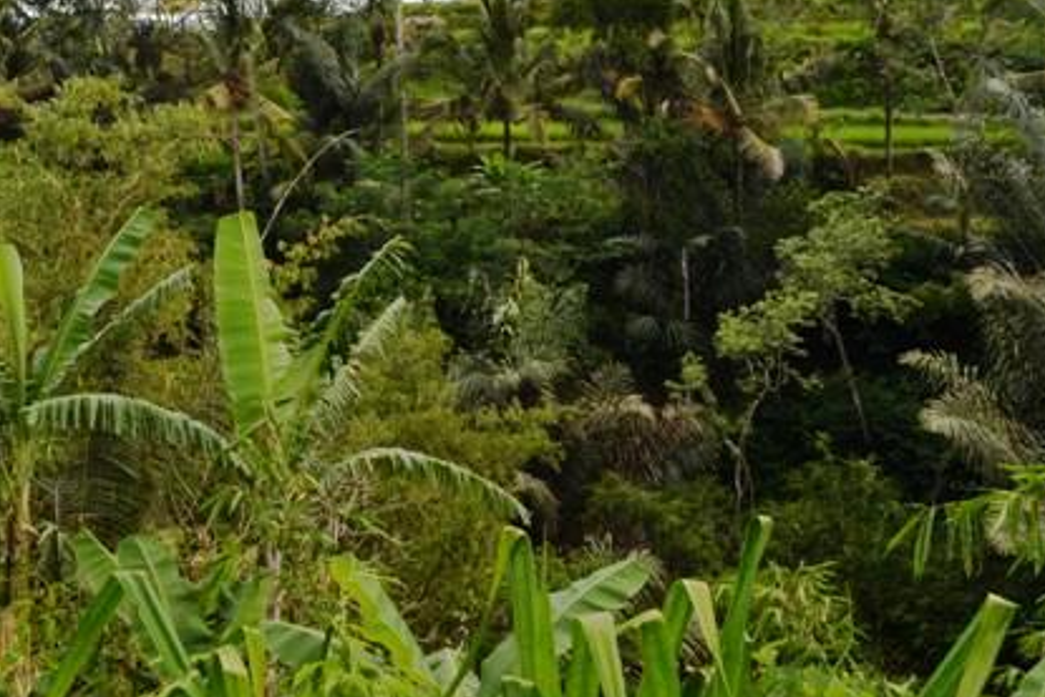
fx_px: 1510
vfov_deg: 25.3
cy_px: 84
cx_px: 320
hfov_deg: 37.6
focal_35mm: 52
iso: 100
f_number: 5.6
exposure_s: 1/200
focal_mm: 18
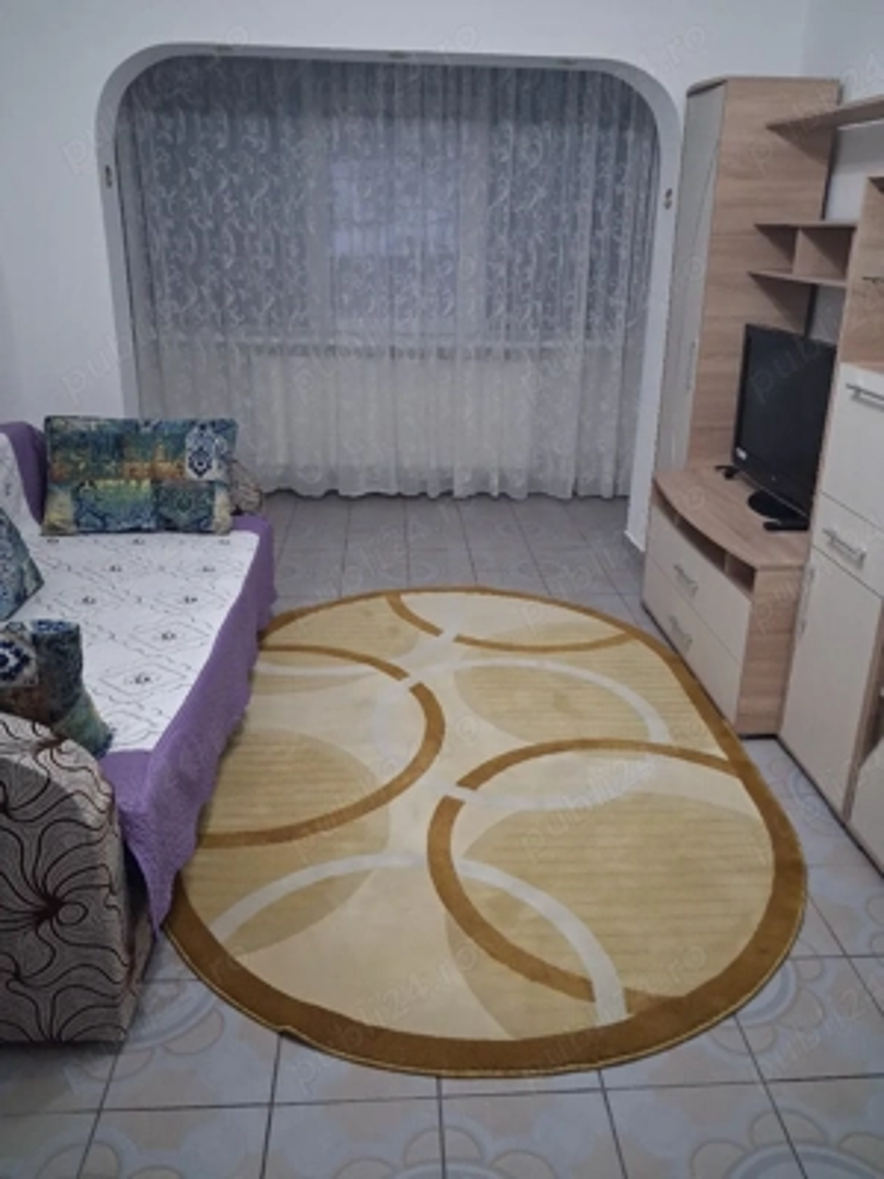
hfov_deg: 51.4
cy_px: 590
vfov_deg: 65.3
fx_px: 919
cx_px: 442
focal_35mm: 27
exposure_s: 1/60.2
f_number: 1.8
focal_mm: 4
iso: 400
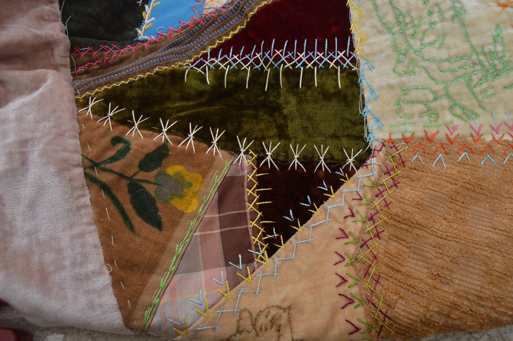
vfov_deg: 47.8
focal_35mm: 27
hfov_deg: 67.4
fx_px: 384
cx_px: 256
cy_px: 170
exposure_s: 1/125
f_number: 5
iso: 200
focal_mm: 18
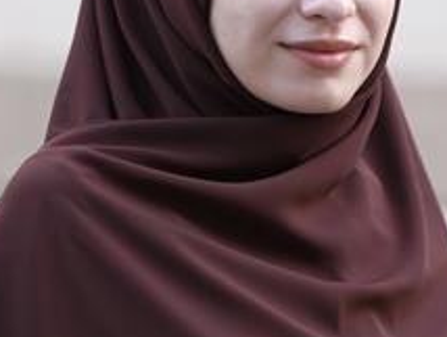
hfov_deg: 8.7
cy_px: 293
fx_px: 2922
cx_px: 221
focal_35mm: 226
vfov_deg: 6.6
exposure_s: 1/125
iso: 125
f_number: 1.8
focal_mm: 56
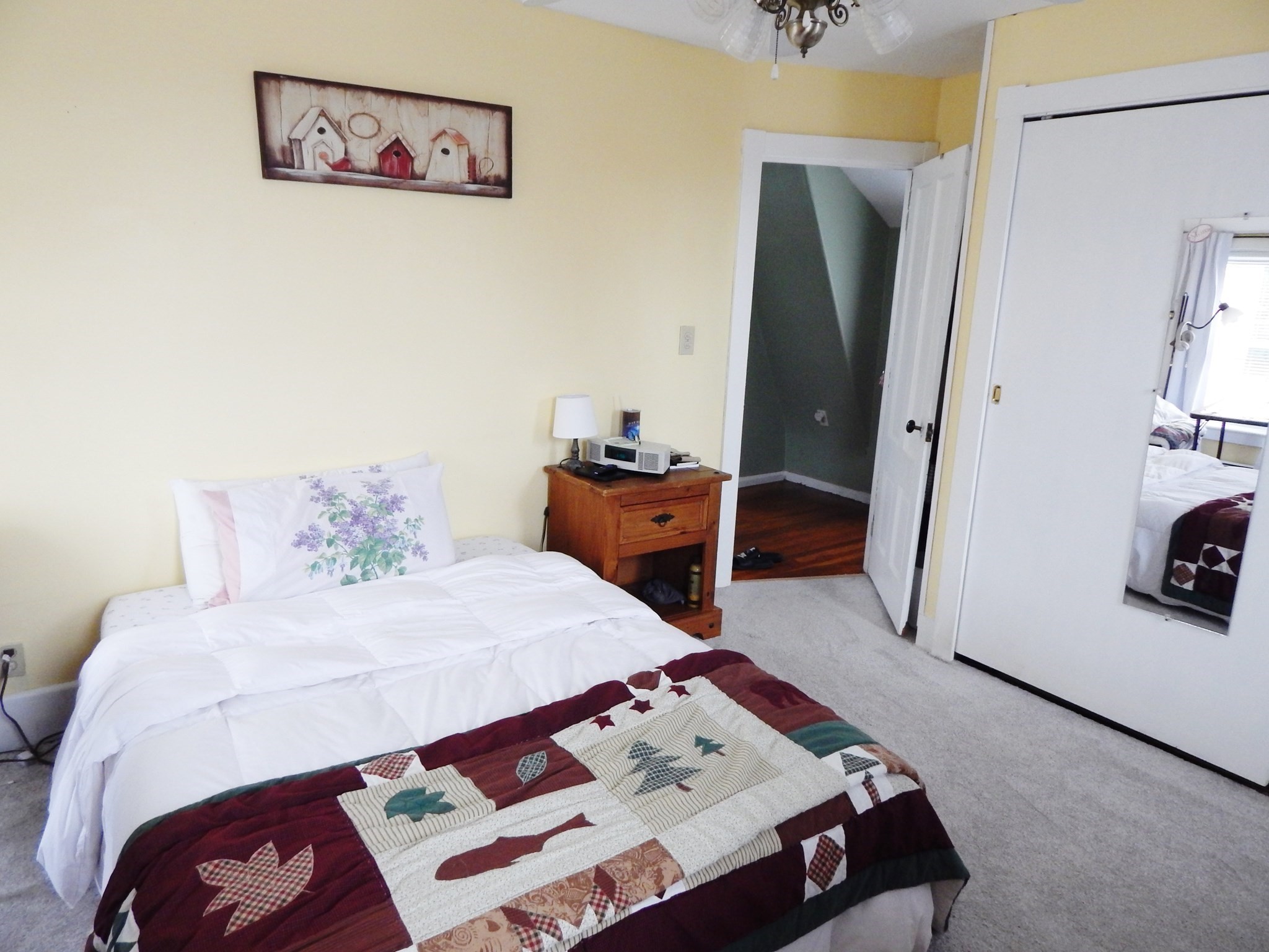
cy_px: 476
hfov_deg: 73.9
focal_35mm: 23
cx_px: 634
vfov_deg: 58.9
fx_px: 843
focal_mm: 4
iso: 320
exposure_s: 1/30
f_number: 3
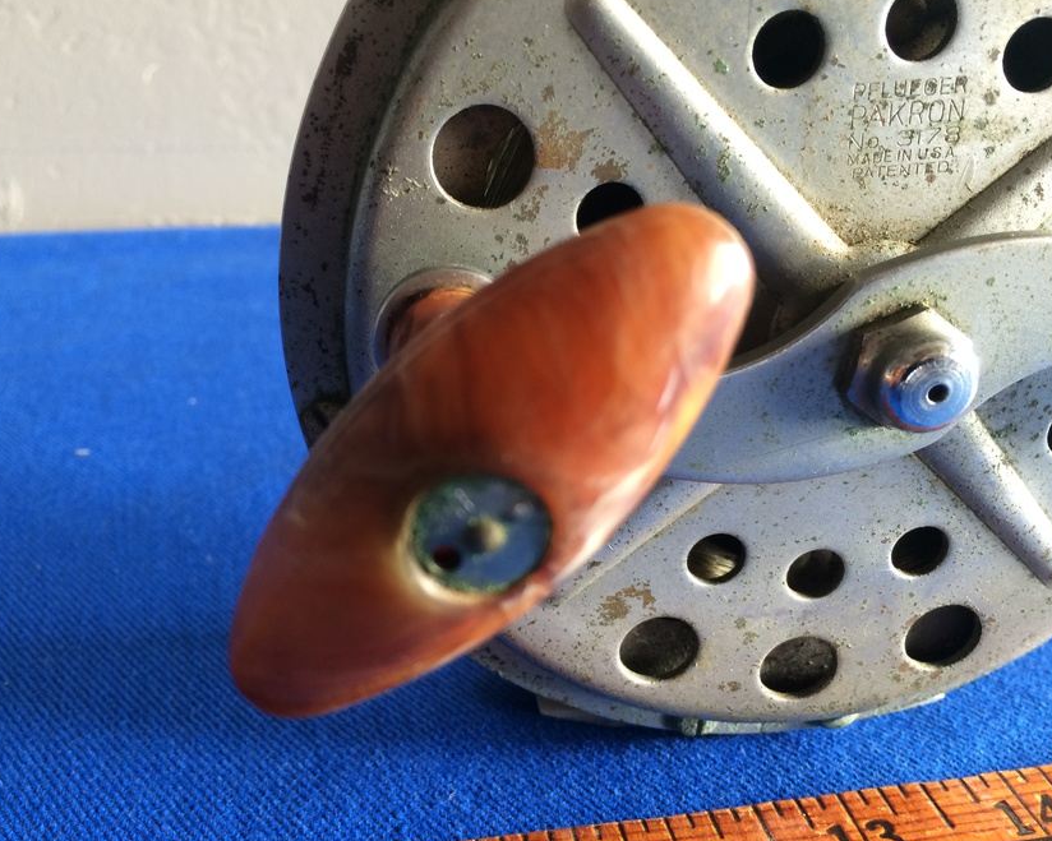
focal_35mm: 32
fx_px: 996
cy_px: 424
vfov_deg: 45.8
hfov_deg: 55.6
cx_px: 494
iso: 80
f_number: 2.2
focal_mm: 4.12
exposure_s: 1/30
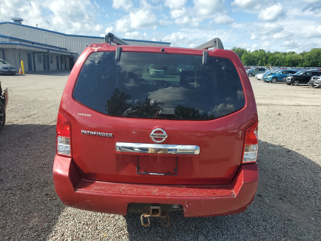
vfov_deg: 53.1
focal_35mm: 26
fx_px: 241
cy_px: 120
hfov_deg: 67.3
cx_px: 160
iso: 50
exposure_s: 1/2500
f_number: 1.5
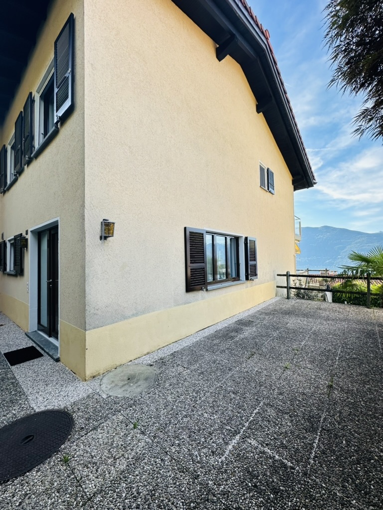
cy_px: 255
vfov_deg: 102.1
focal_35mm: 14
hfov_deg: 85.7
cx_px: 192
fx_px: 207
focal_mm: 2.22
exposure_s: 1/380
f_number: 2.2
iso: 40
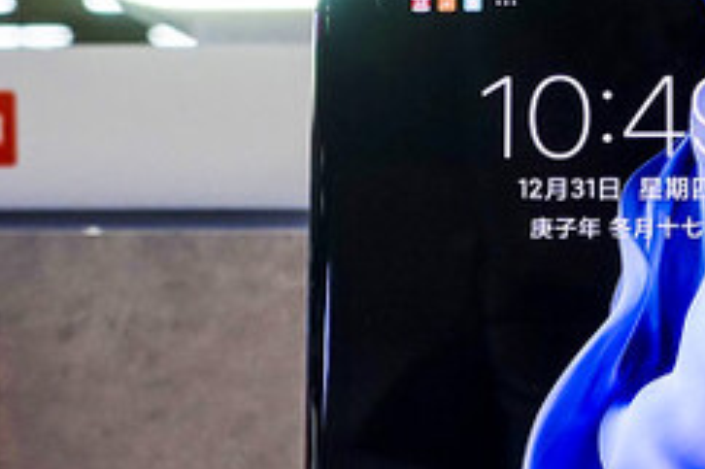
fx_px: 2329
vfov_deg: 11.2
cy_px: 635
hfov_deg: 17.0
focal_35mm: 119
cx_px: 594
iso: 125
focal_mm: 8.8
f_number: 3.5
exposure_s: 1/80
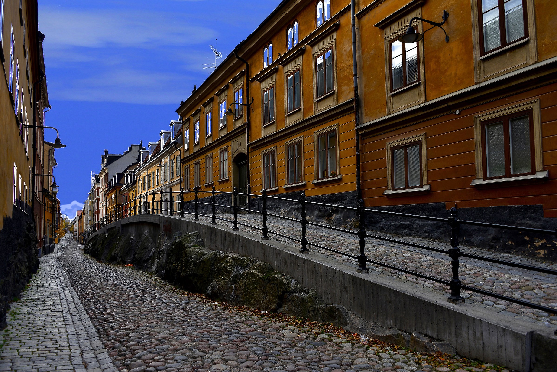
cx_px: 278
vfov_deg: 46.4
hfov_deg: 65.5
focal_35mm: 28
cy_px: 186
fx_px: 433
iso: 180
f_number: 6.3
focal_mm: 28
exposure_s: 1/100
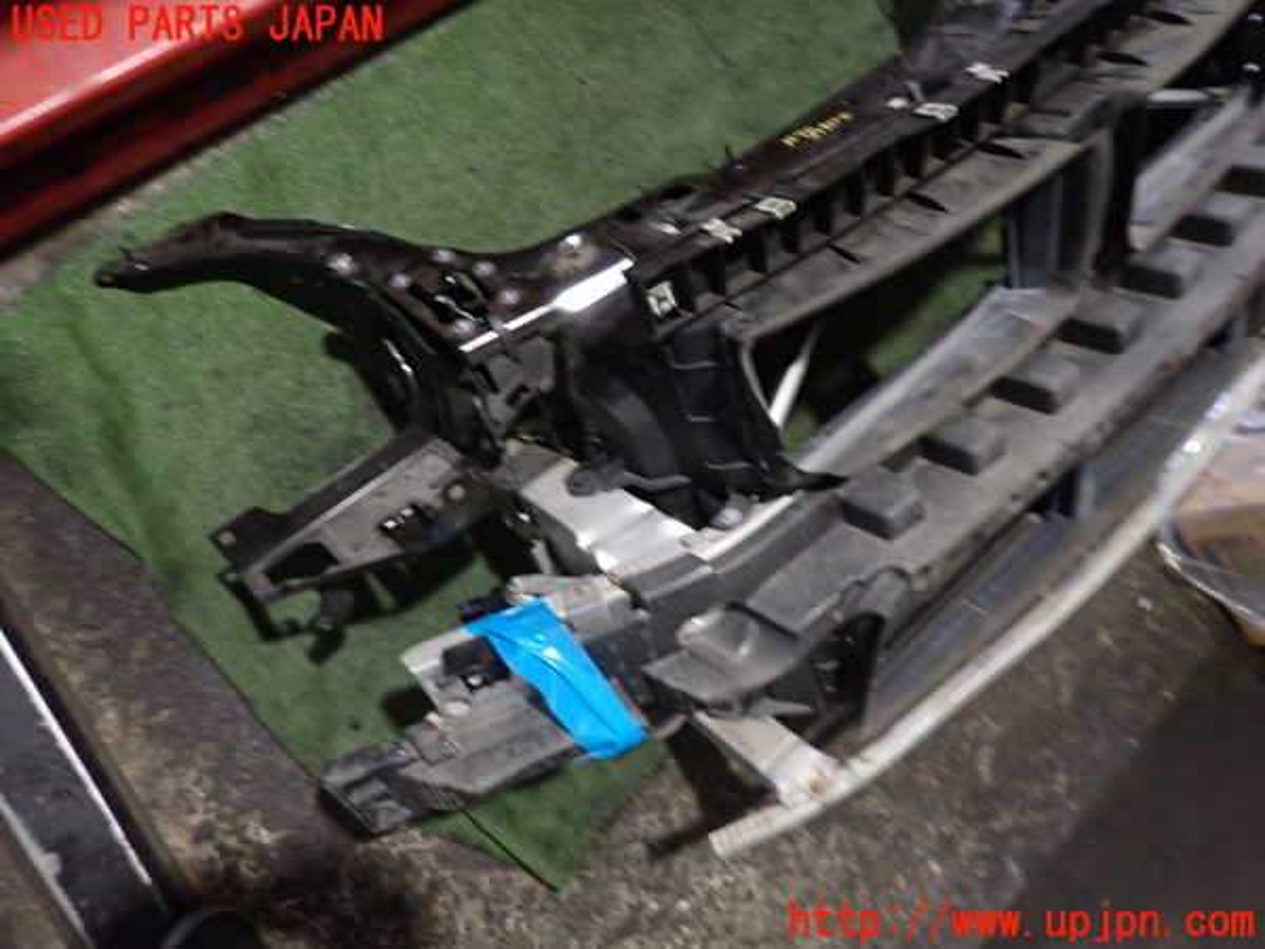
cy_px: 474
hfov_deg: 69.4
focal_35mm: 25
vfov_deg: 54.9
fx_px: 914
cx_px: 632
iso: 400
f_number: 2
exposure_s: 1/30
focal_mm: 4.5
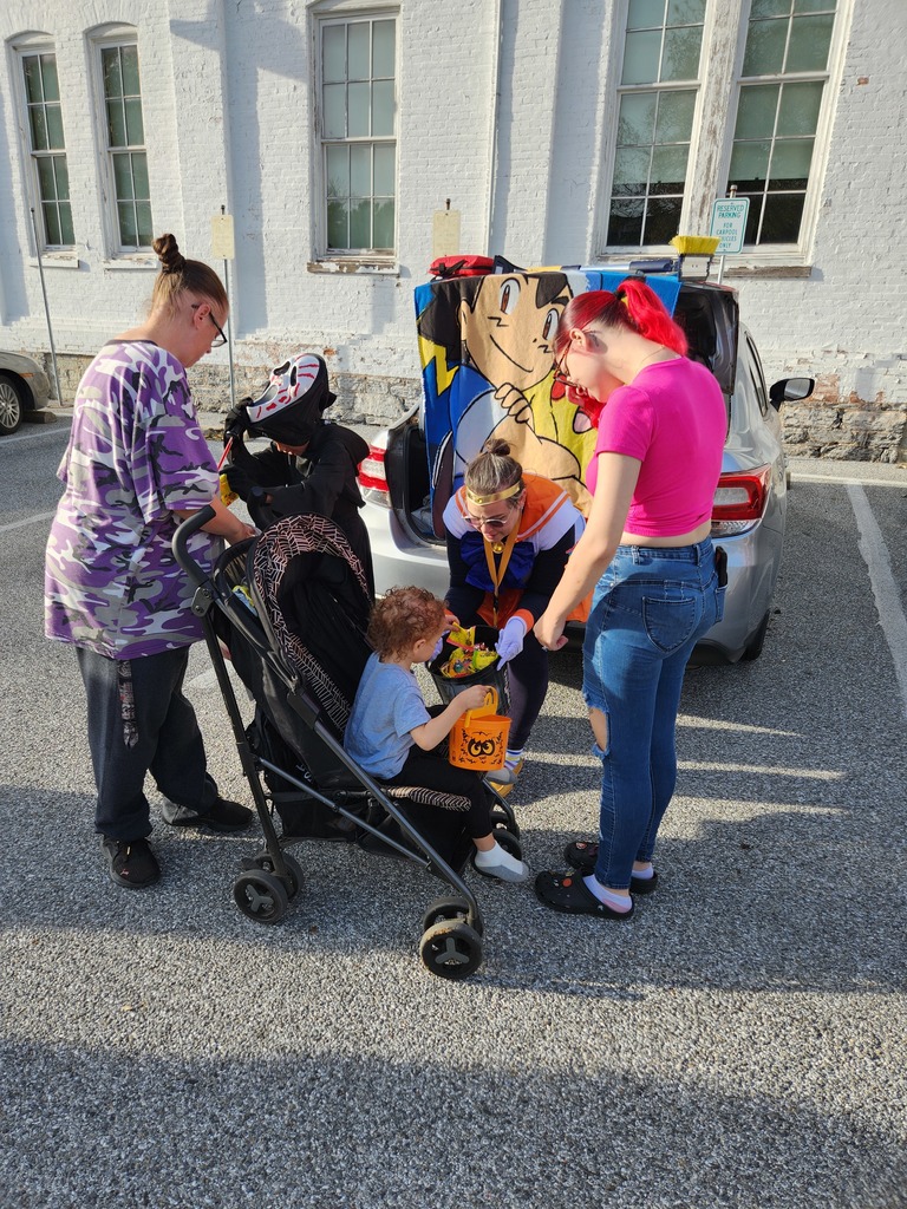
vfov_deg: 73.9
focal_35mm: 23
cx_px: 454
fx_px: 804
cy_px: 604
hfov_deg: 58.9
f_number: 1.8
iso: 20
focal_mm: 5.4
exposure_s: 1/599
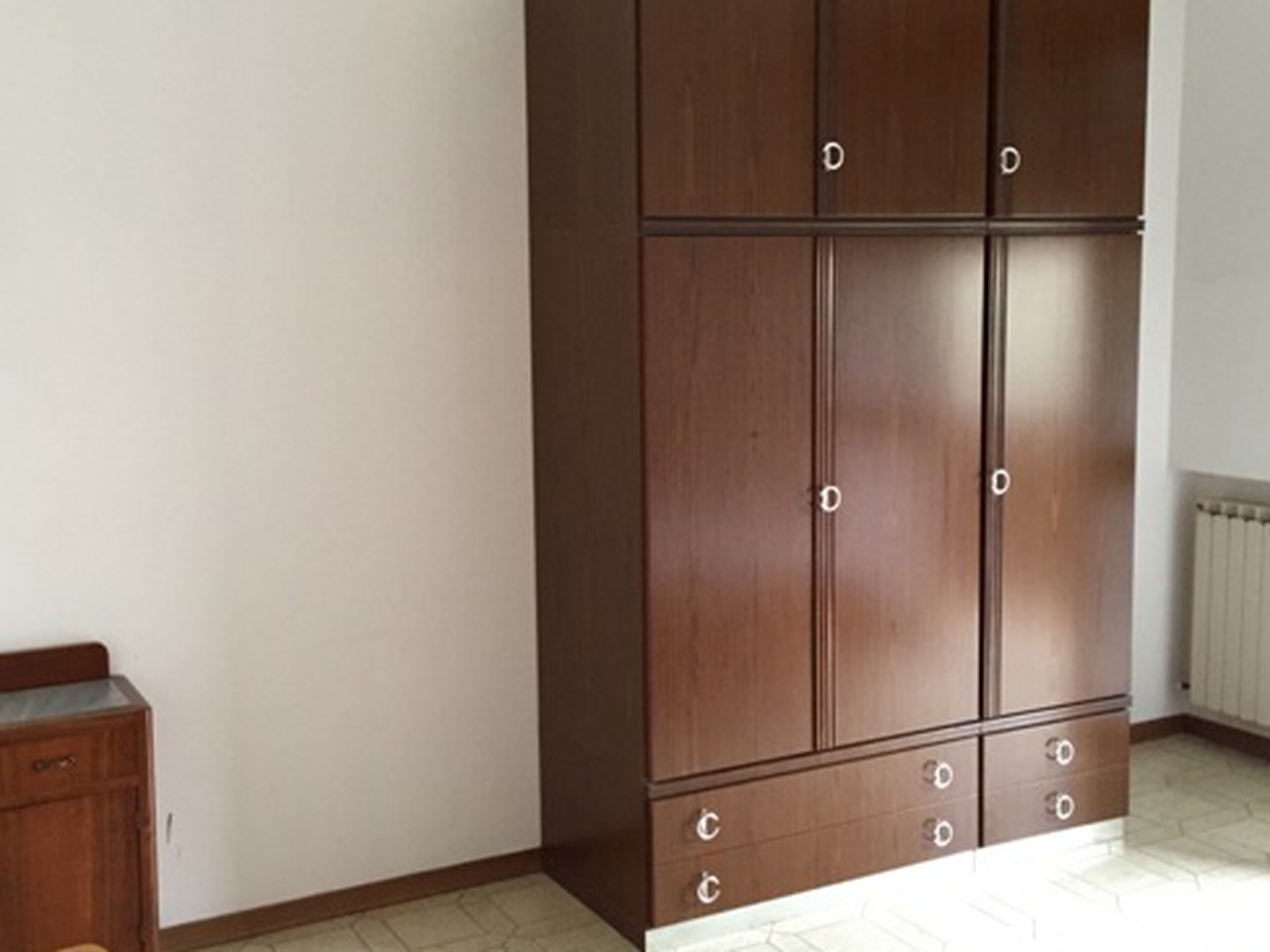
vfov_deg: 37.7
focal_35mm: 38
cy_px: 445
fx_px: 1394
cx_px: 536
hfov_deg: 48.8
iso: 250
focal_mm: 4.15
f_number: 2.2
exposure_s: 1/20
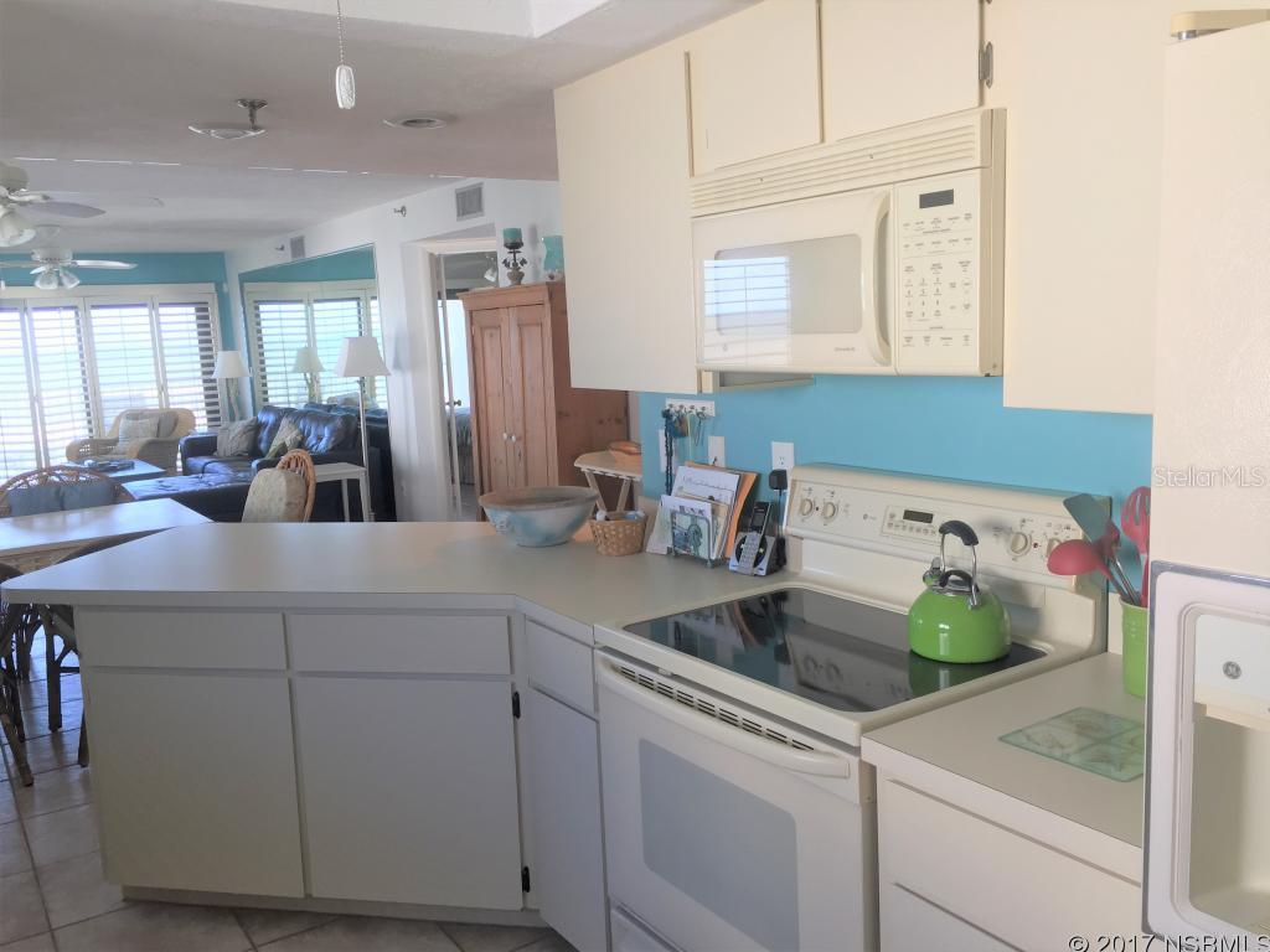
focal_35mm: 29
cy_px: 476
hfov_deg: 61.7
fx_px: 1064
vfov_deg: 48.2
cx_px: 635
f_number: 2.2
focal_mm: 4.15
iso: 32
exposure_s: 1/40
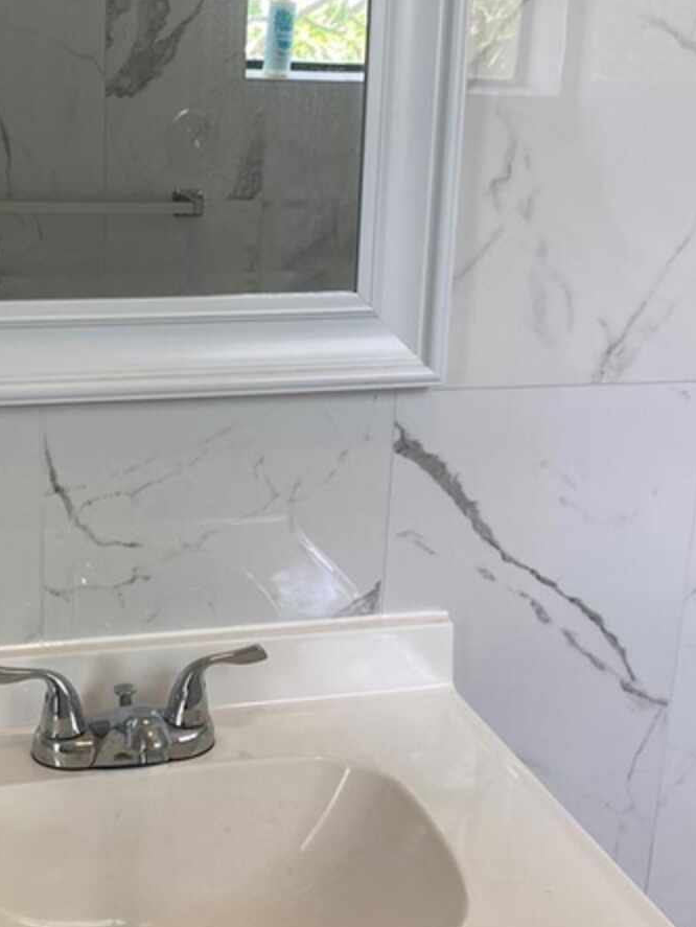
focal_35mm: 50
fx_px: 1339
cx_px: 248
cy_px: 455
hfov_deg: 29.0
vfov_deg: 38.2
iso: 64
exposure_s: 1/120
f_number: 1.8
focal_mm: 4.25
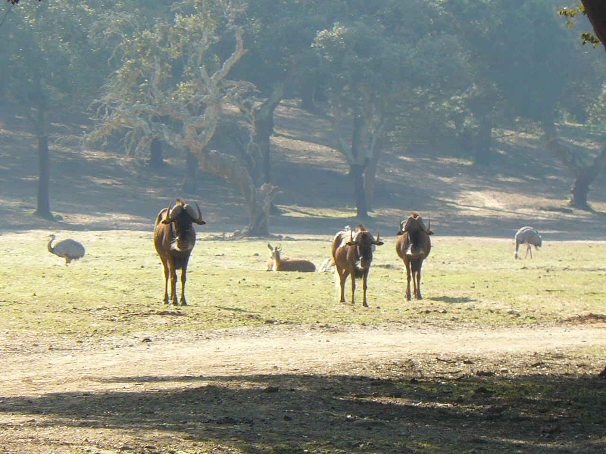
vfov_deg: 3.9
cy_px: 227
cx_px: 303
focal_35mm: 384
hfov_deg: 5.2
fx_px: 6722
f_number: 4
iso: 100
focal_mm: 42.6
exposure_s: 1/250
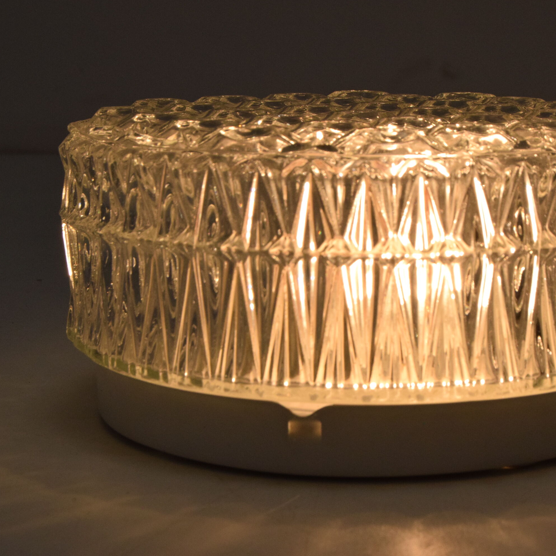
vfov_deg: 18.9
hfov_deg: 18.8
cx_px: 374
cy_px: 278
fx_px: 1672
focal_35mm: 92
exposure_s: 1/800
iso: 1600
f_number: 14
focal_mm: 48
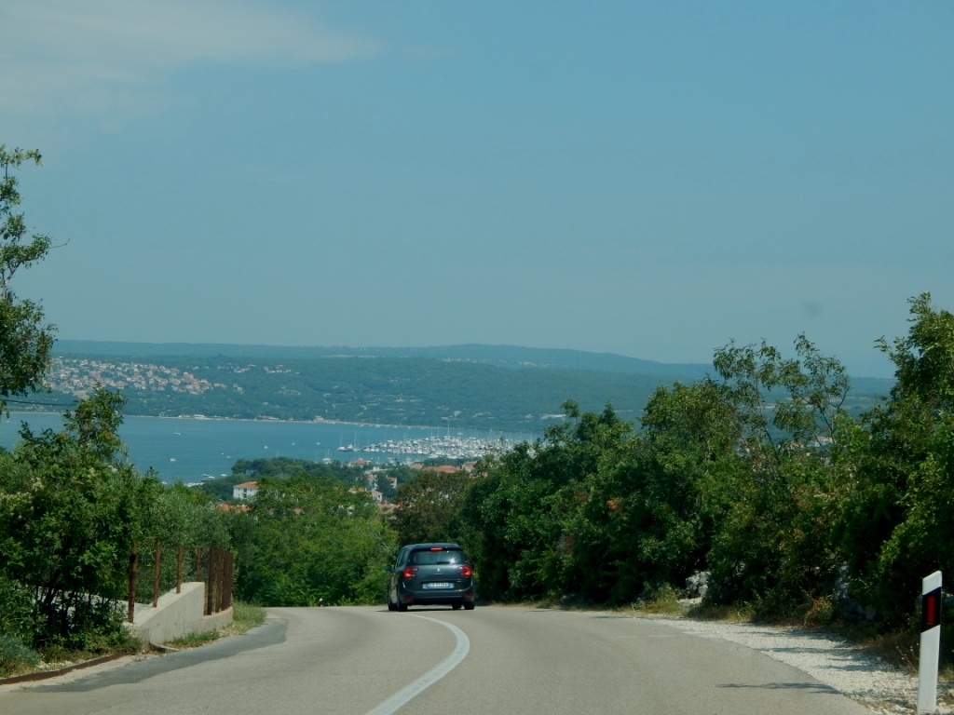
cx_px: 477
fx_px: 2067
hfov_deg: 26.0
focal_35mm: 75
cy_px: 358
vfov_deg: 19.6
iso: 125
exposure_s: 1/800
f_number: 4.2
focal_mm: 13.5
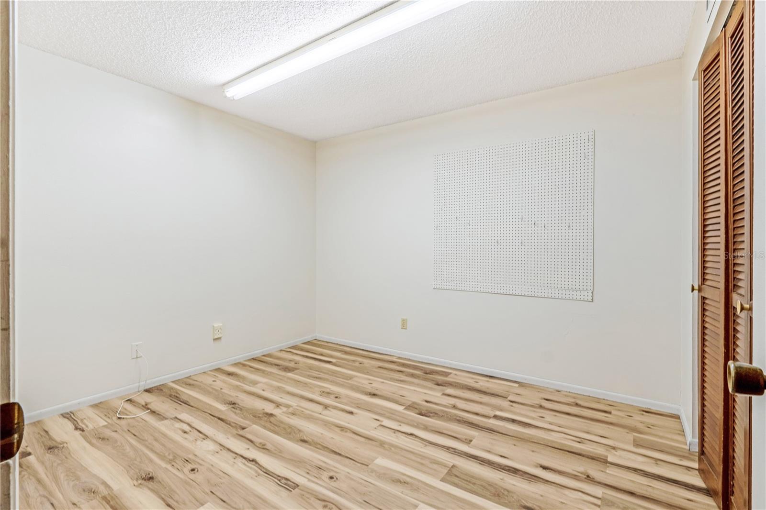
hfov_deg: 95.0
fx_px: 351
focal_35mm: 16
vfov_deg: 72.0
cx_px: 383
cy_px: 255
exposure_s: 1/50
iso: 250
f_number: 9
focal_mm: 11
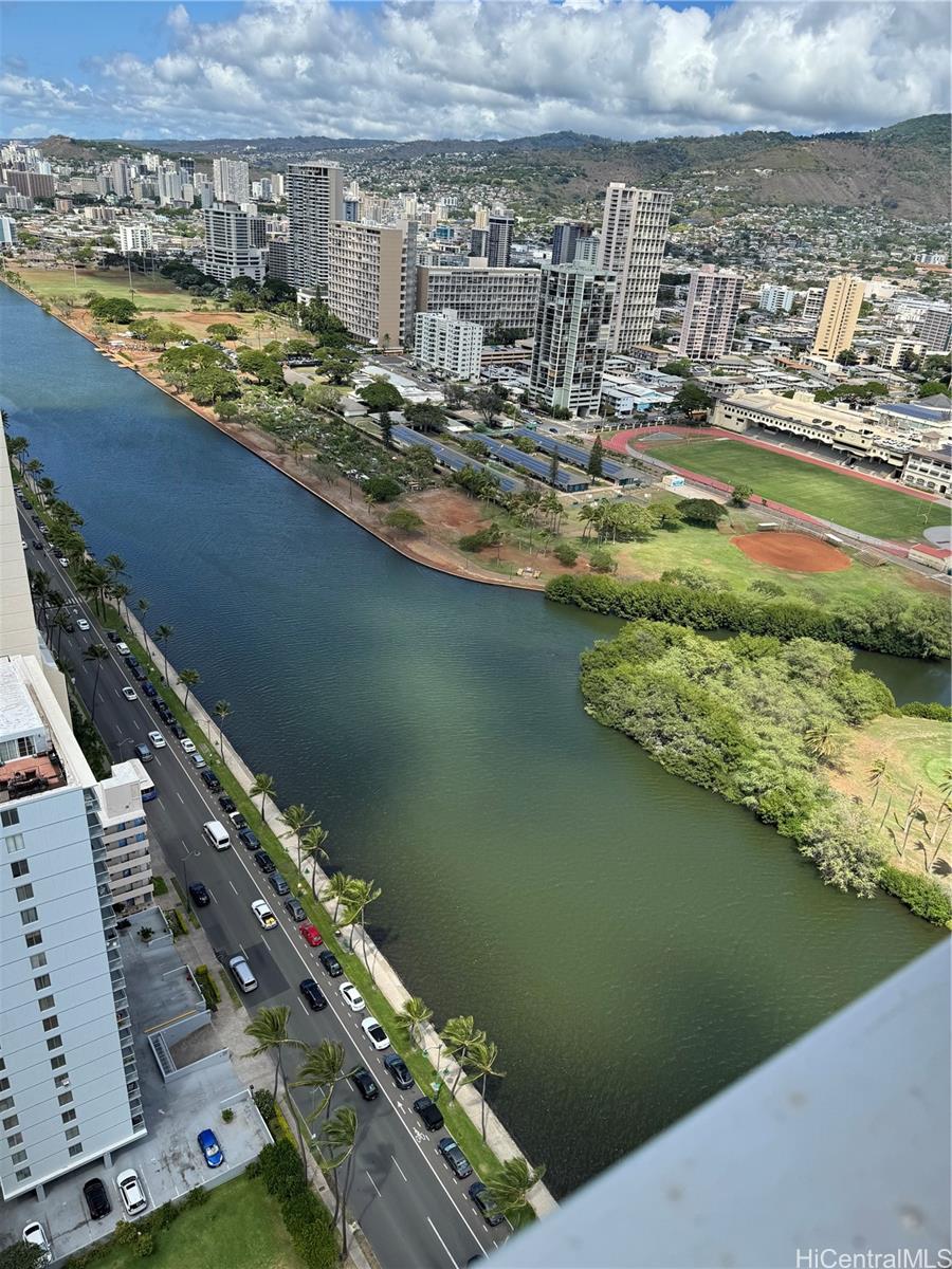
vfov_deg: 71.6
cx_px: 476
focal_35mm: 24
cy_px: 634
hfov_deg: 56.8
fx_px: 880
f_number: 1.78
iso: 80
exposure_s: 1/3247
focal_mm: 6.76
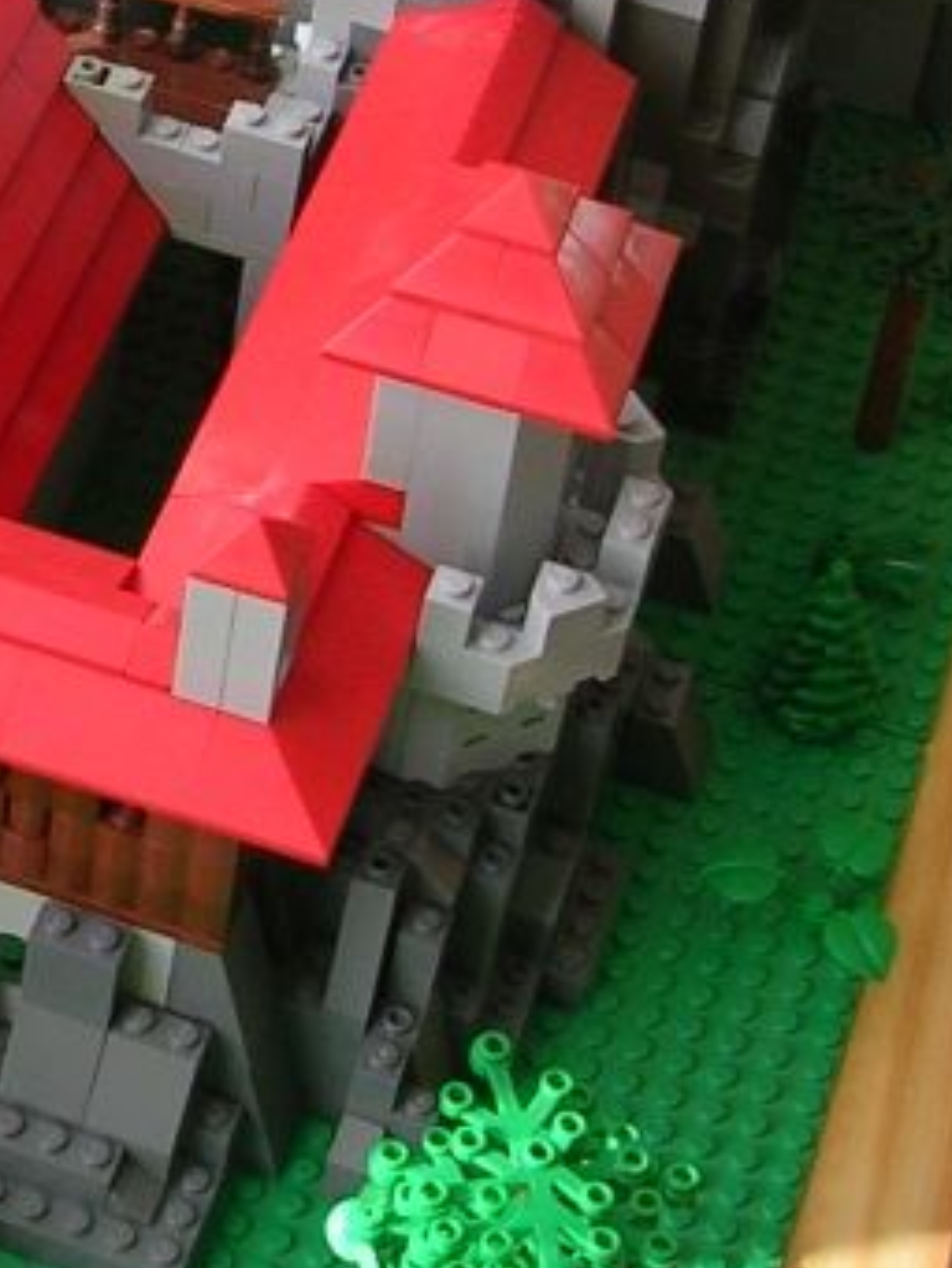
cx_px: -216
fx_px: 4178
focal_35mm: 114
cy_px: 182
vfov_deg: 17.1
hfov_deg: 12.7
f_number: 2.8
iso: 50
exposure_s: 1/93
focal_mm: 5.8
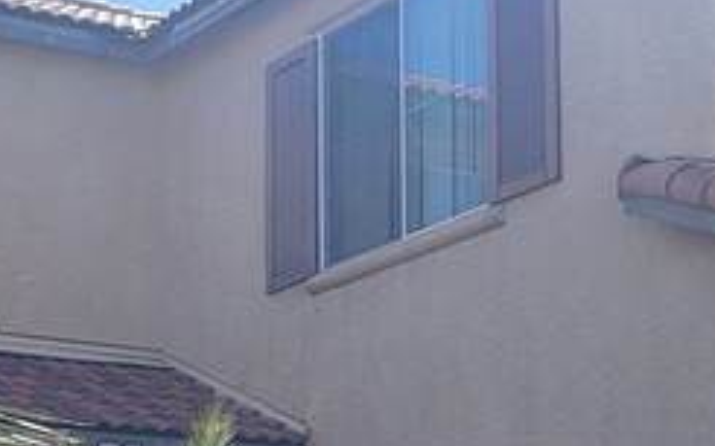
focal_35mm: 115
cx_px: 385
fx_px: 2240
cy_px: 618
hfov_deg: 18.1
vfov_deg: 11.0
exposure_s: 1/1973
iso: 40
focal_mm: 5.4
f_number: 1.8
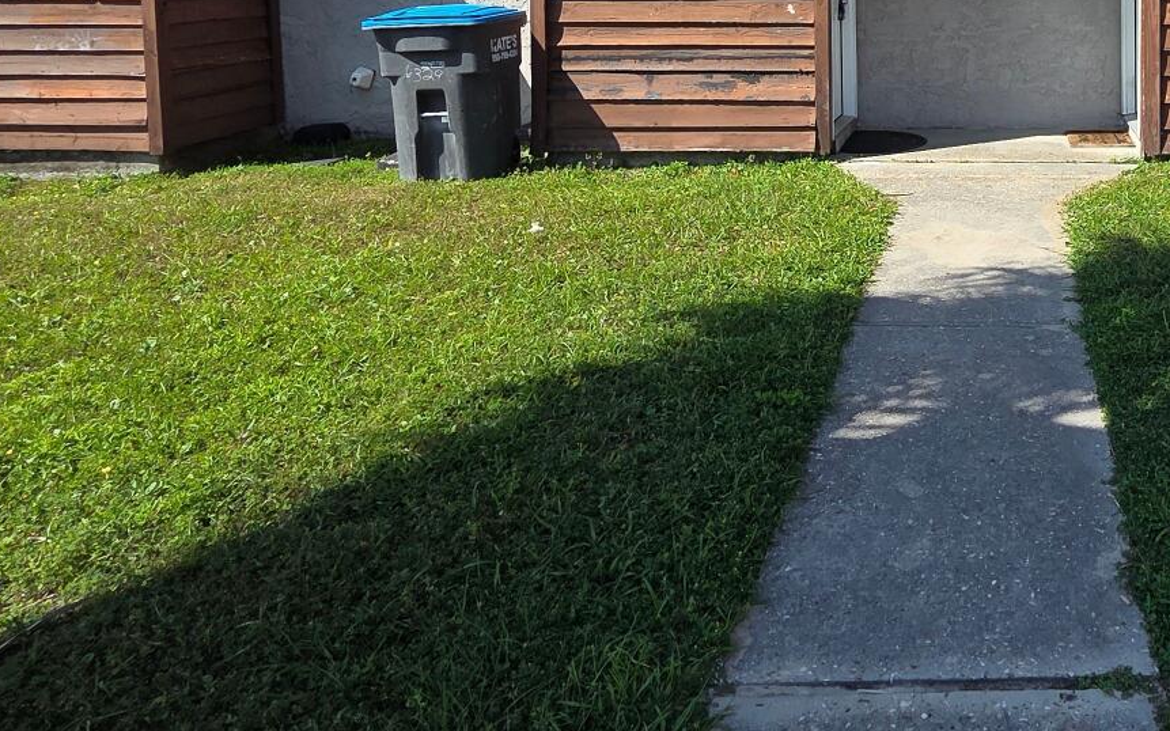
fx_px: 1020
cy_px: 4
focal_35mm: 32
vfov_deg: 35.7
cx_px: 1004
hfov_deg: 53.8
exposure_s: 1/1567
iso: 50
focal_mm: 2.2
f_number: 2.2
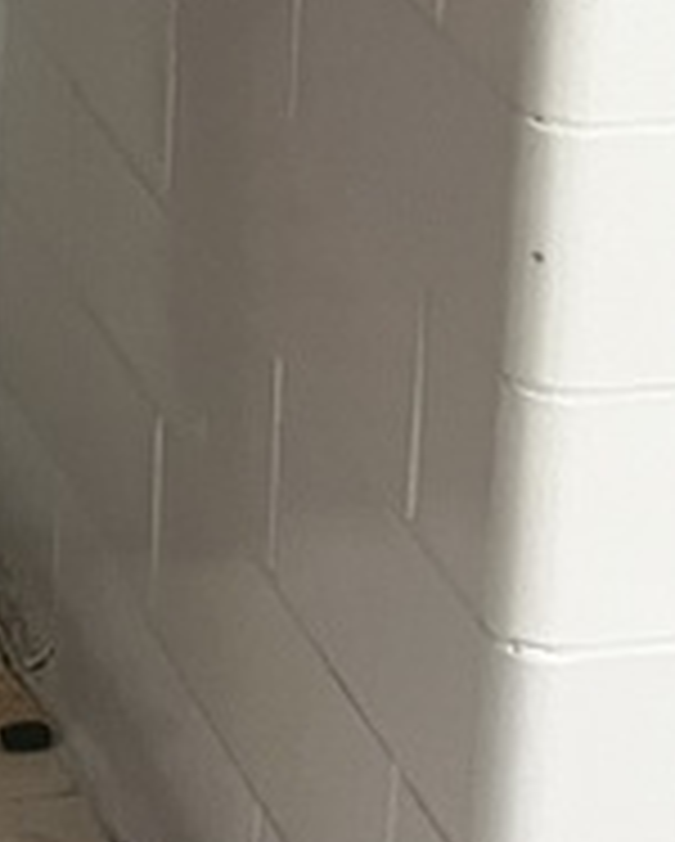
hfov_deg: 9.7
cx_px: -986
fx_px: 3465
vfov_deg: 12.0
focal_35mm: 139
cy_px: -964
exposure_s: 1/60
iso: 400
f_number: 1.6
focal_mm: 5.1
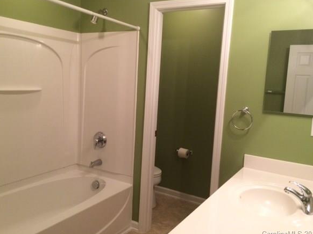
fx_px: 298
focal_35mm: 33
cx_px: 151
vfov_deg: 42.9
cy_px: 109
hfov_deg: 55.4
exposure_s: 1/30
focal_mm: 4.12
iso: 125
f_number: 2.2
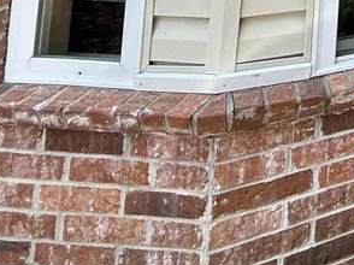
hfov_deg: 19.4
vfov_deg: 19.1
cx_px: 696
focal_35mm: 61
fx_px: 623
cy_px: -194
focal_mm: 2.22
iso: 50
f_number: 2.2
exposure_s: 1/395
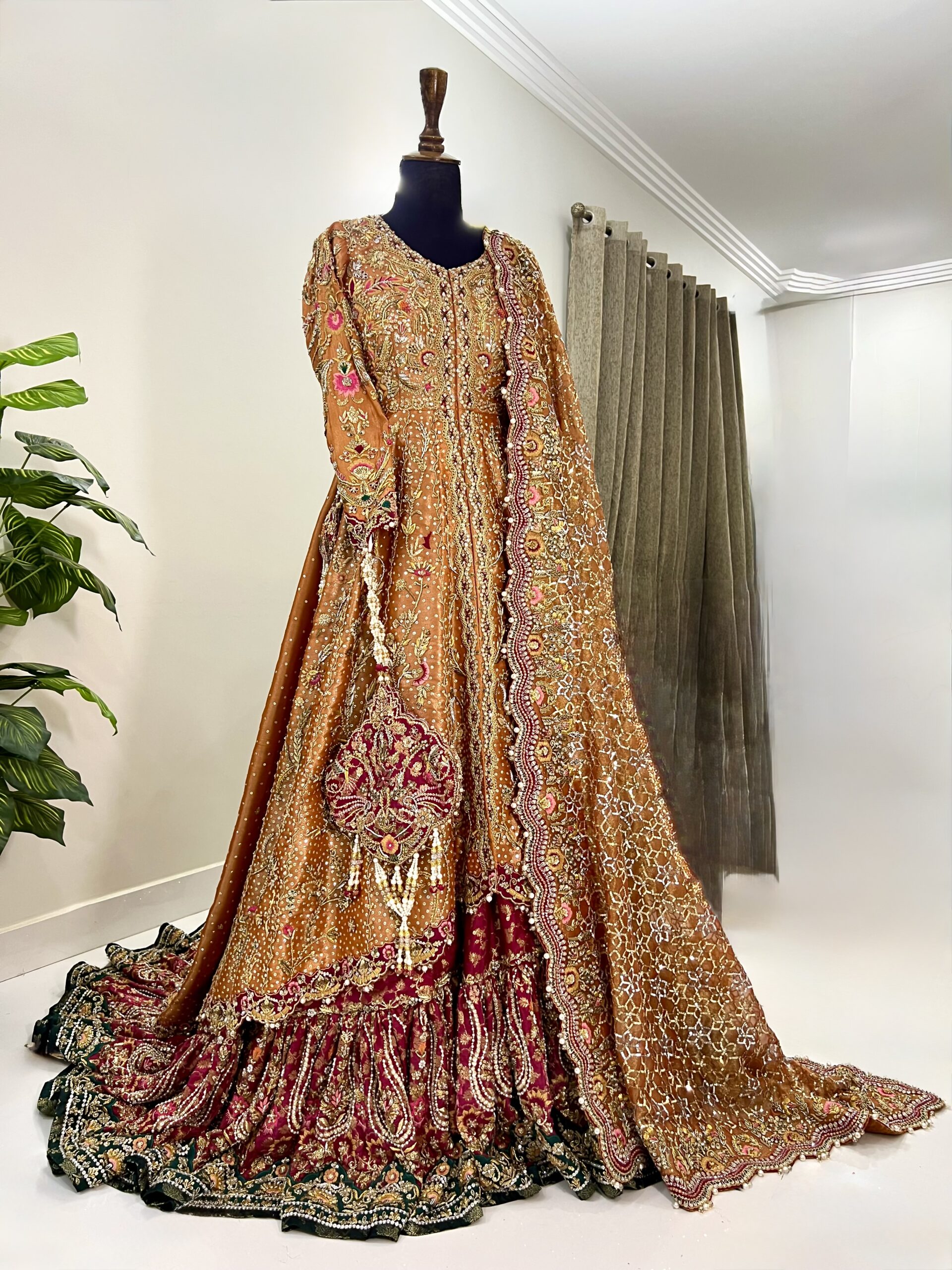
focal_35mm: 26
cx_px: 476
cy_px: 635
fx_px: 953
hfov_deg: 53.1
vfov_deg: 67.3
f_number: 1.5
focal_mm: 5.7
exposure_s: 1/50
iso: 80
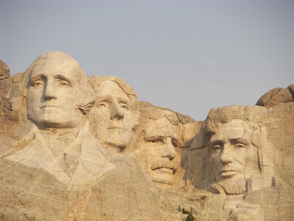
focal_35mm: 280
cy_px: 110
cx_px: 147
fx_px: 2378
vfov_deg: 5.3
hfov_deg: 7.1
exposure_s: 1/640
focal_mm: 46.4
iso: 64
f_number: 3.6
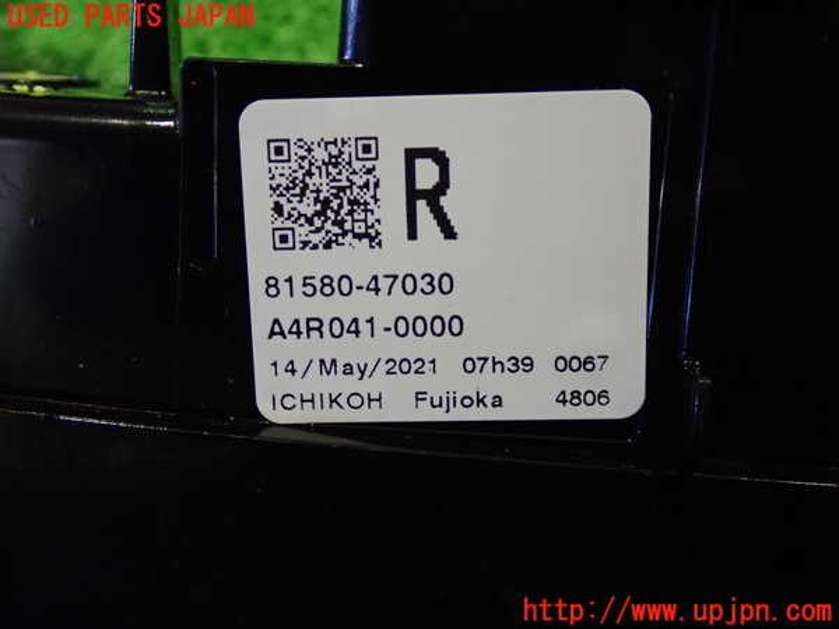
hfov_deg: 42.9
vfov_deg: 32.9
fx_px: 1066
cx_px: 420
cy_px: 314
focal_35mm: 44
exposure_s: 1/40
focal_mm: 7.84
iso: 800
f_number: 2.9
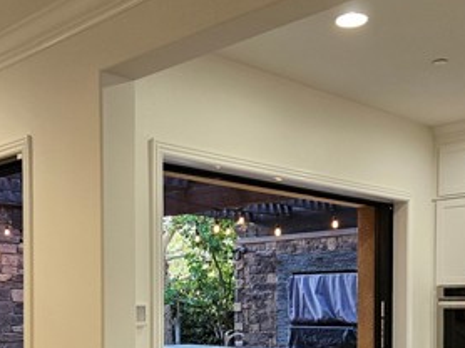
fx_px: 711
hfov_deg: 36.2
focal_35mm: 53
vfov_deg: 26.7
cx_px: 222
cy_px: 304
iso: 200
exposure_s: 1/120
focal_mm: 5.4
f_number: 1.8
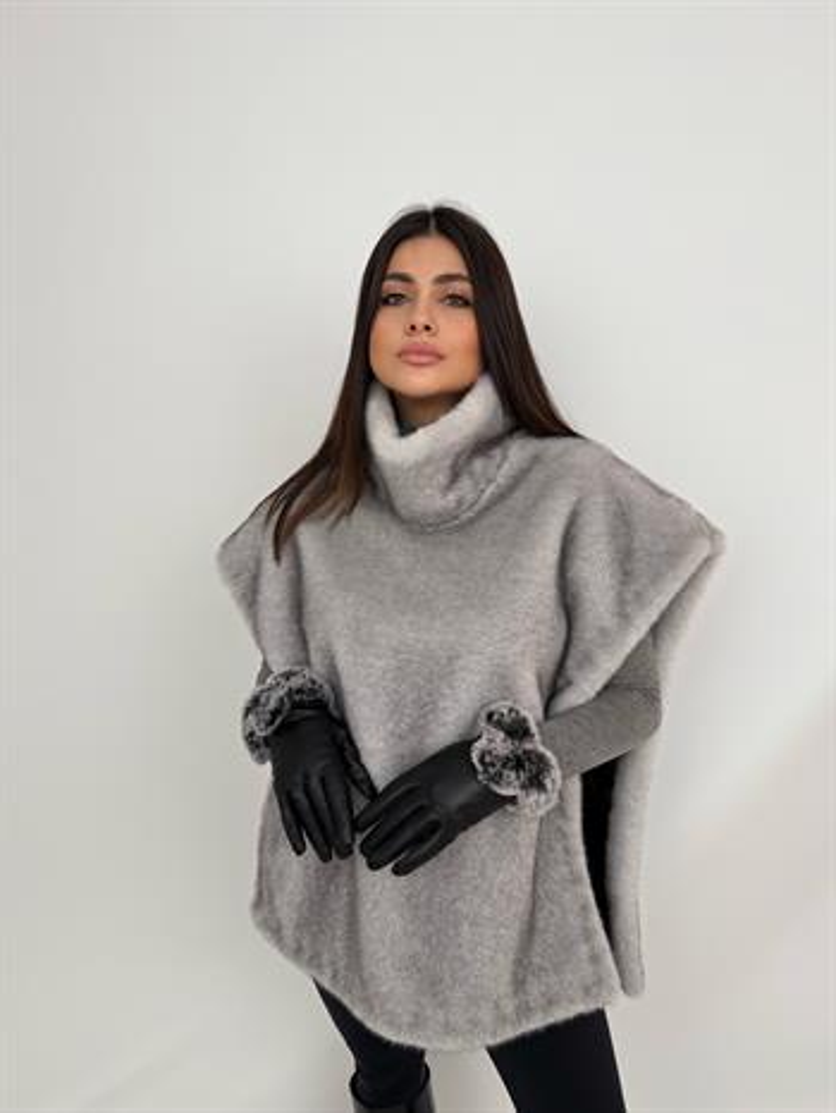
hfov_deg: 56.9
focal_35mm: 24
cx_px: 418
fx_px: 772
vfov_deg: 71.6
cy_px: 556
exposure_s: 1/372
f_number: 1.78
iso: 80
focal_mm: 6.76
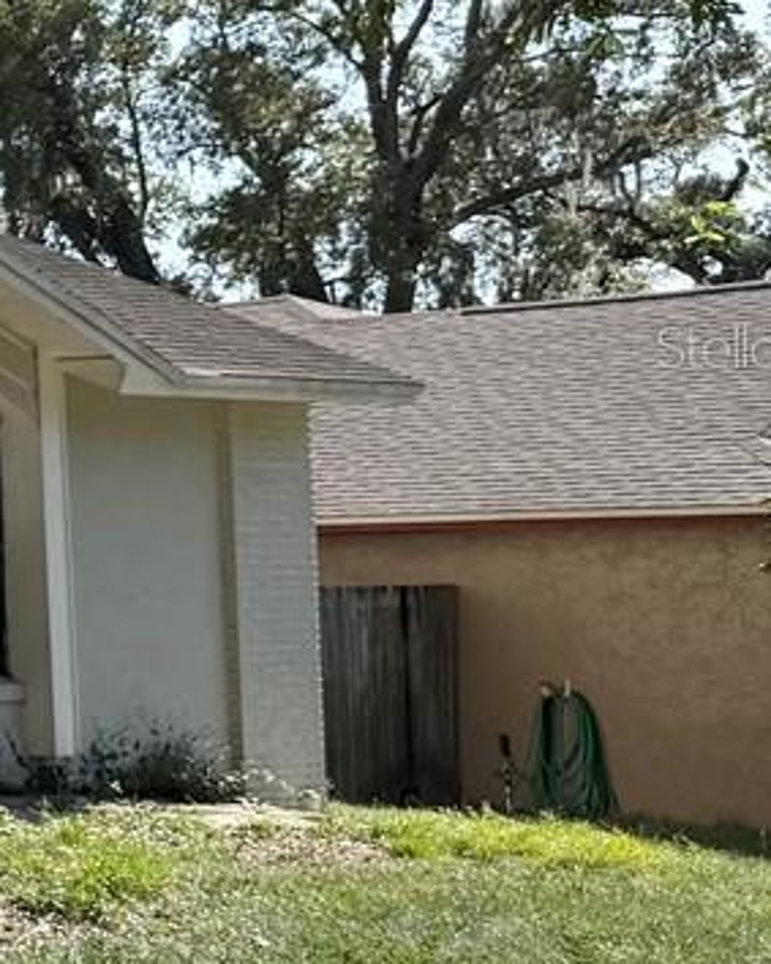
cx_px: -1267
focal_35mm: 106
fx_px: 3025
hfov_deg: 11.2
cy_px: 346
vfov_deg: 18.1
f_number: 1.78
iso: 80
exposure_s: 1/5319
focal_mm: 6.76
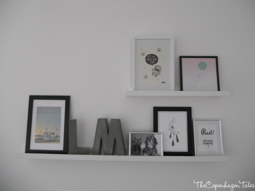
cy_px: 96
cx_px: 128
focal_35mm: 27
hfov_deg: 65.3
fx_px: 199
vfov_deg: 51.4
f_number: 3.2
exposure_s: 1/50
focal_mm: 4.9
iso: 400
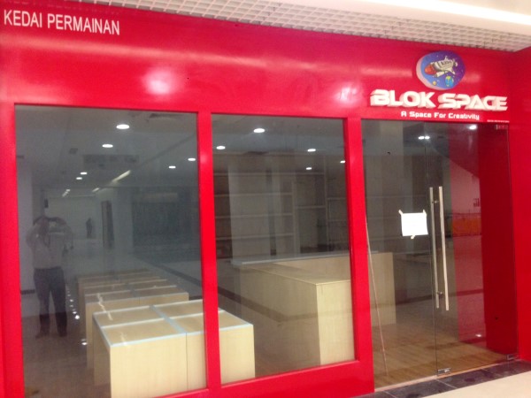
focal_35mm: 33
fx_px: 506
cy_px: 199
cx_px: 266
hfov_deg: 55.4
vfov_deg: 42.9
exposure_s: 1/20
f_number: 2.4
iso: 160
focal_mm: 4.12
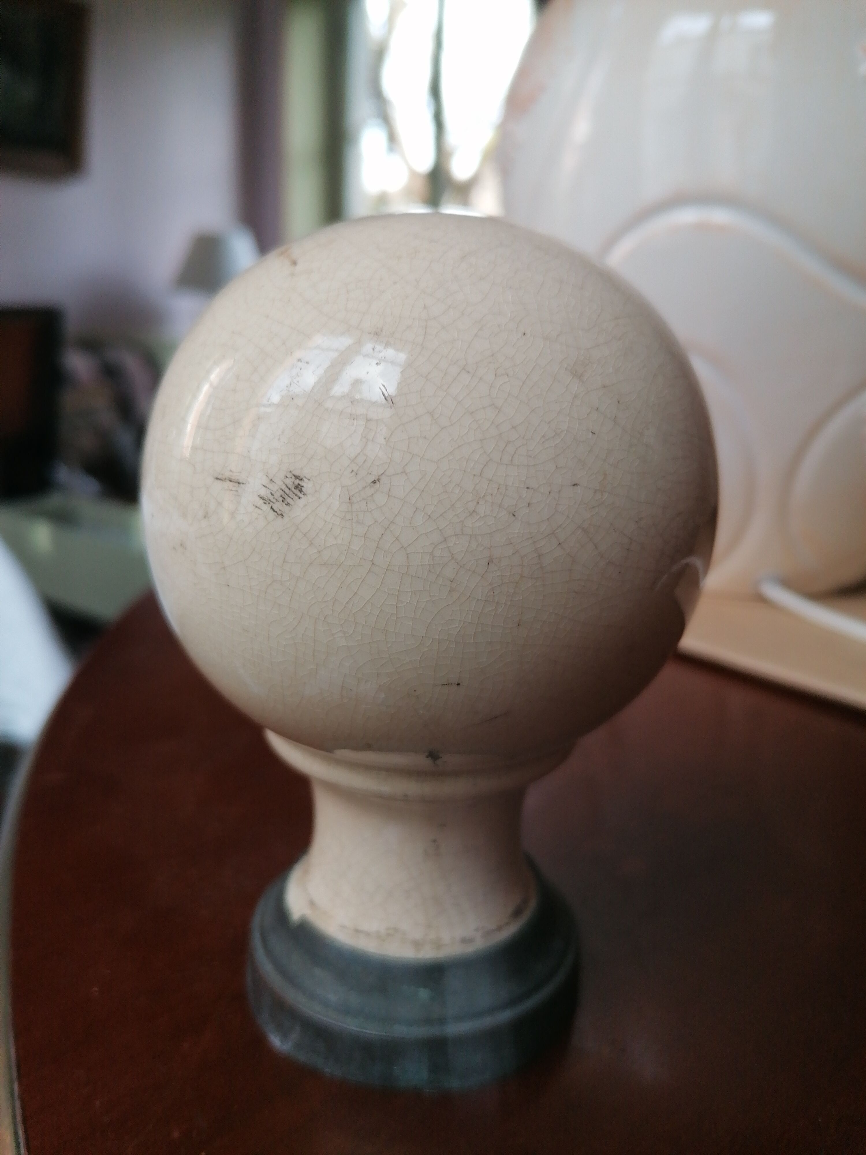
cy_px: 578
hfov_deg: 51.4
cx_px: 433
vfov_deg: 65.3
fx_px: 901
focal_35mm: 27
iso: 80
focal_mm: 4.75
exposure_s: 1/100
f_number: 1.8
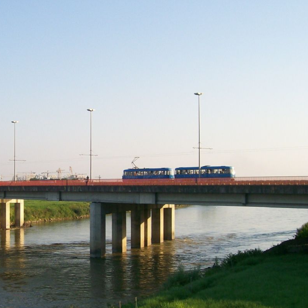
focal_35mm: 64
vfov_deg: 26.8
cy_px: 179
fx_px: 644
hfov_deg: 26.4
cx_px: 63
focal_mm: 7.6
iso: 80
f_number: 3
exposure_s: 1/653
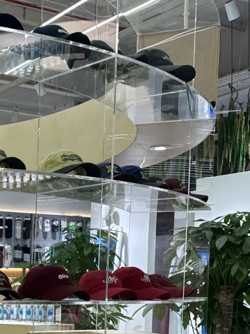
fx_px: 636
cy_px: 329
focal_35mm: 66
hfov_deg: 20.8
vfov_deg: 27.8
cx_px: -48
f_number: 1.78
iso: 64
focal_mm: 6.76
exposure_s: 1/121
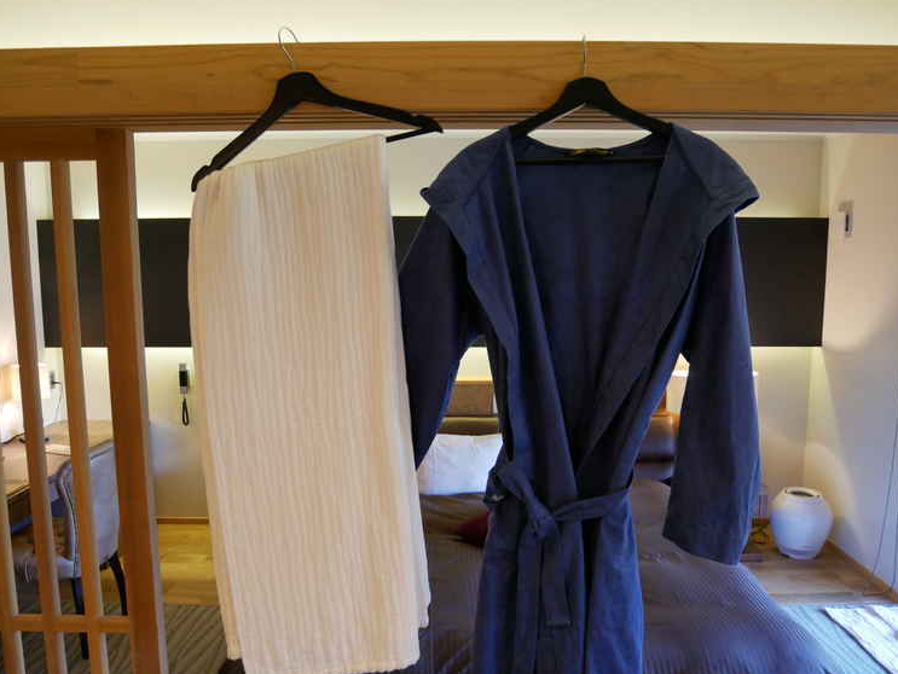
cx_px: 458
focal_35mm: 28
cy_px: 336
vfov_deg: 49.8
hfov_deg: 63.4
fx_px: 727
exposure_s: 1/60
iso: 1600
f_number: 3.5
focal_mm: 13
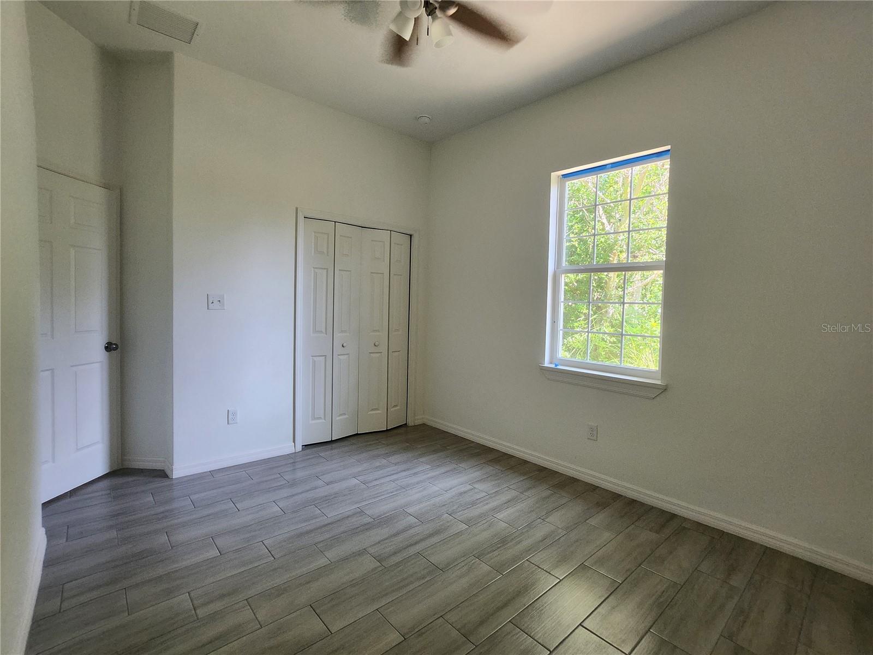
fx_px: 328
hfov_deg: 106.2
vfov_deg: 89.9
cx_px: 436
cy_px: 328
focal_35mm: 13
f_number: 2.2
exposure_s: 1/60
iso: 160
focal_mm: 1.7
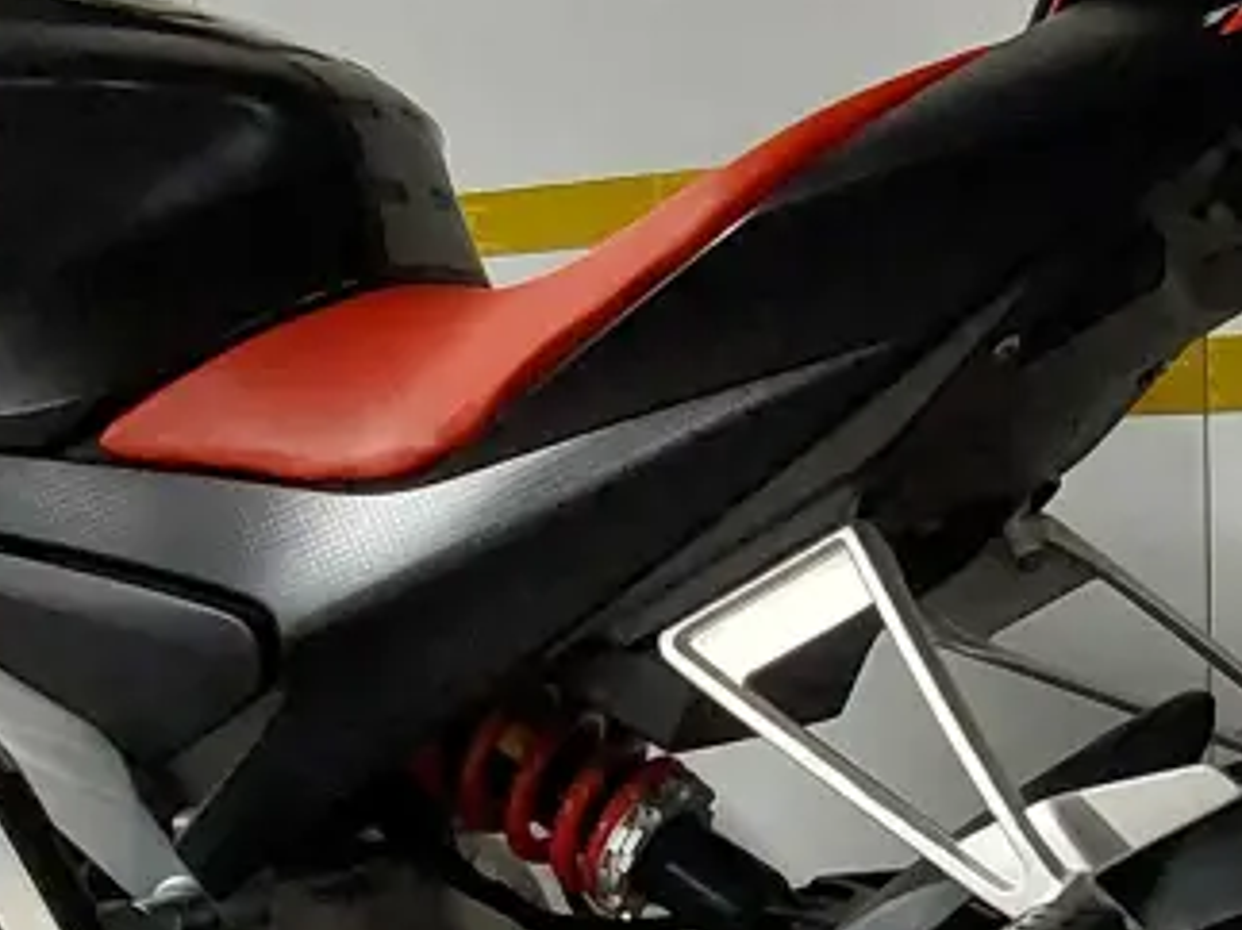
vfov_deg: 24.9
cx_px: 988
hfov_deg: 32.4
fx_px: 2080
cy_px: 692
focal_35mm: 58
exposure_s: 1/25
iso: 400
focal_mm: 1.74
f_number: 2.2
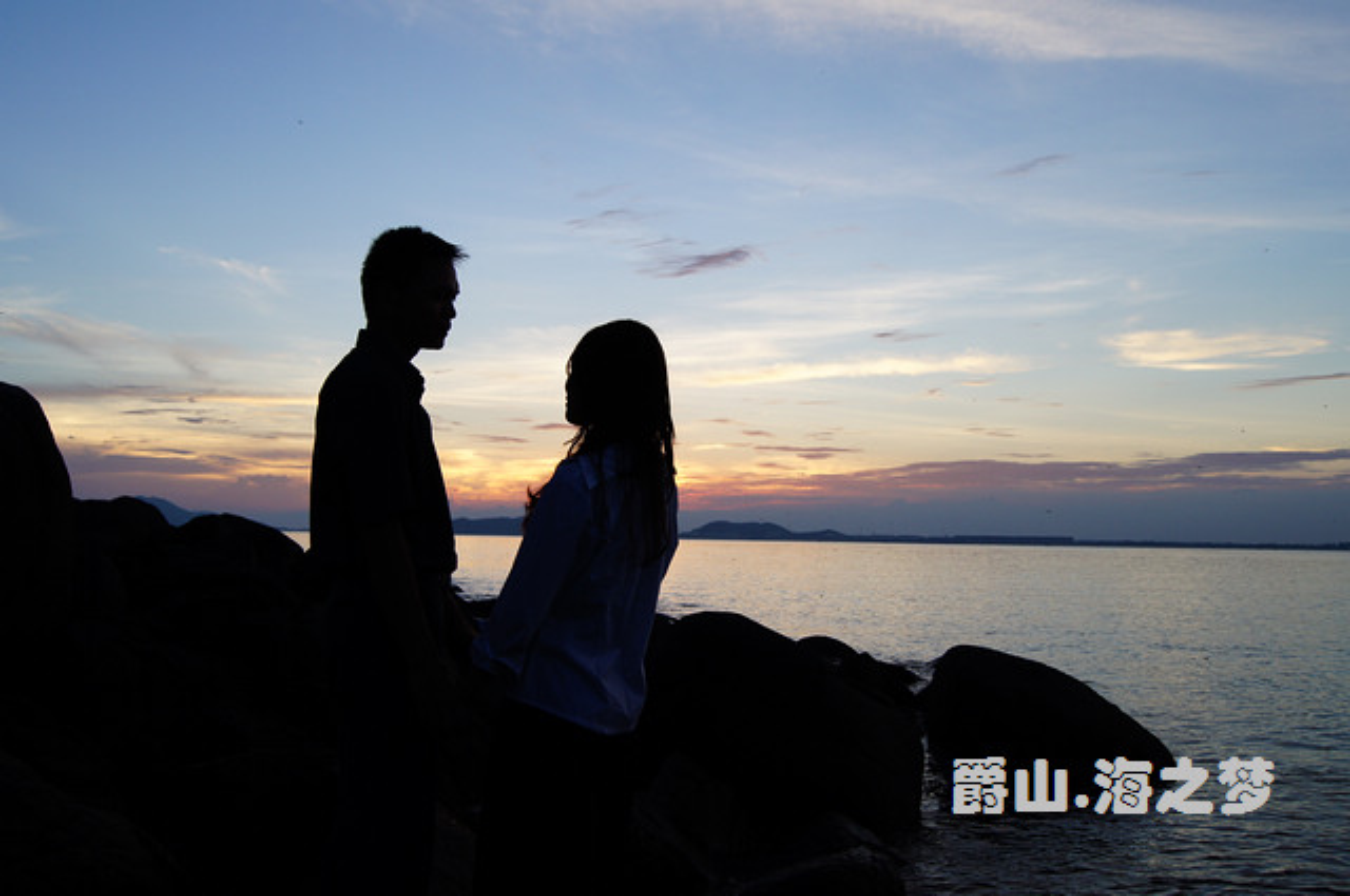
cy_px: 448
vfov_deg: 39.9
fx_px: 1236
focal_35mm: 33
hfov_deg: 57.3
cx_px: 675
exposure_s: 1/200
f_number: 5.6
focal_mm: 22
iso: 200
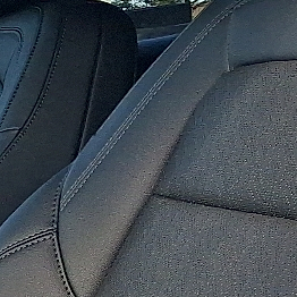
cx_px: -354
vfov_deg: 12.8
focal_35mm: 135
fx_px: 1310
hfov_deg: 11.3
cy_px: 265
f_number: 1.8
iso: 30
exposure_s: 1/667
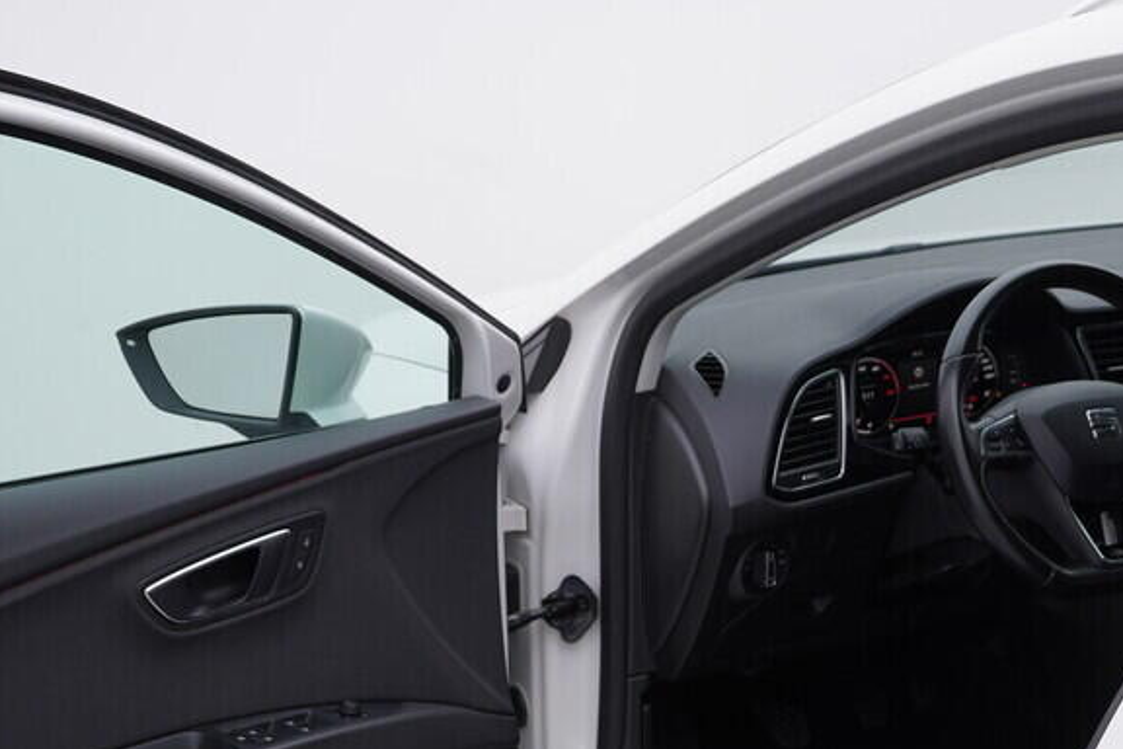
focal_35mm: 64
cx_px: 792
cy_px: 615
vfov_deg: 21.0
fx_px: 1996
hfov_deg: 31.1
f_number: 4
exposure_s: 1/80
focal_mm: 24
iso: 125
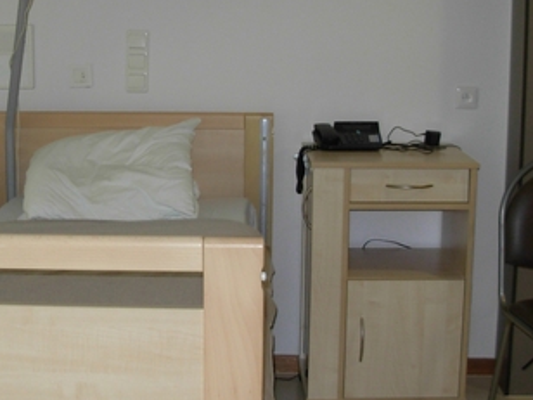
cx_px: 159
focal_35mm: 74
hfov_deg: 26.1
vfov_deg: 19.9
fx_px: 1139
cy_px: 156
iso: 79
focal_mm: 6.3
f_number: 2.9
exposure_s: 1/22.6
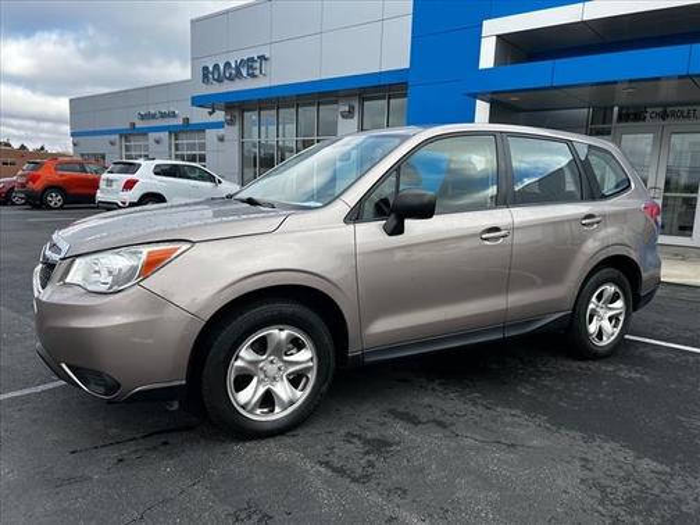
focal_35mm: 26
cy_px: 262
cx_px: 350
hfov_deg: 67.3
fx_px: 526
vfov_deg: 53.1
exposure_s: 1/1295
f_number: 1.5
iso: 50
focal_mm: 5.7
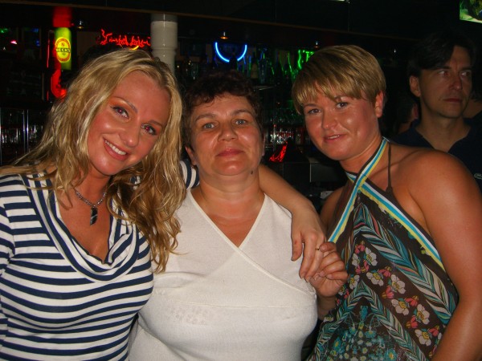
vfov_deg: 37.7
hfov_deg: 49.0
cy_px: 180
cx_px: 241
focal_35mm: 38
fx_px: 529
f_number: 2.8
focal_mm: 7.9
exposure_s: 1/60
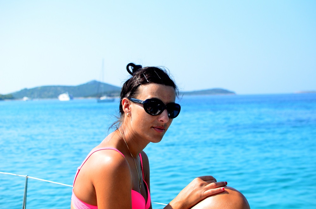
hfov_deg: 37.9
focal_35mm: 52
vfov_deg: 25.6
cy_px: 104
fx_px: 460
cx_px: 158
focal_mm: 35
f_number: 3.5
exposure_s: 1/8000
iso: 1400
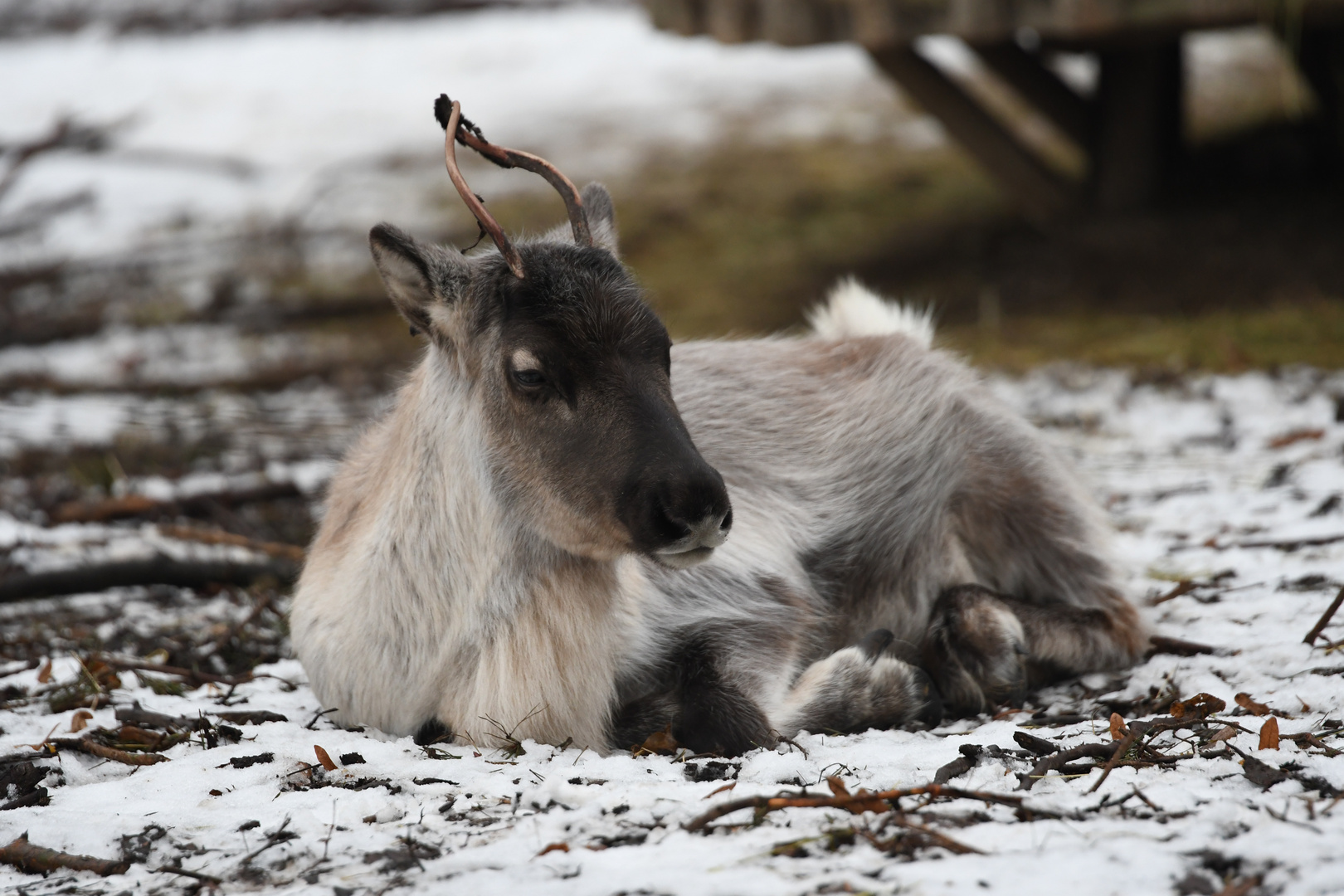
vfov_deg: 4.6
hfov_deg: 6.9
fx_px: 11199
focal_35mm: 300
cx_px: 672
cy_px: 448
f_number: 2.8
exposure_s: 1/160
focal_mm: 200
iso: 800
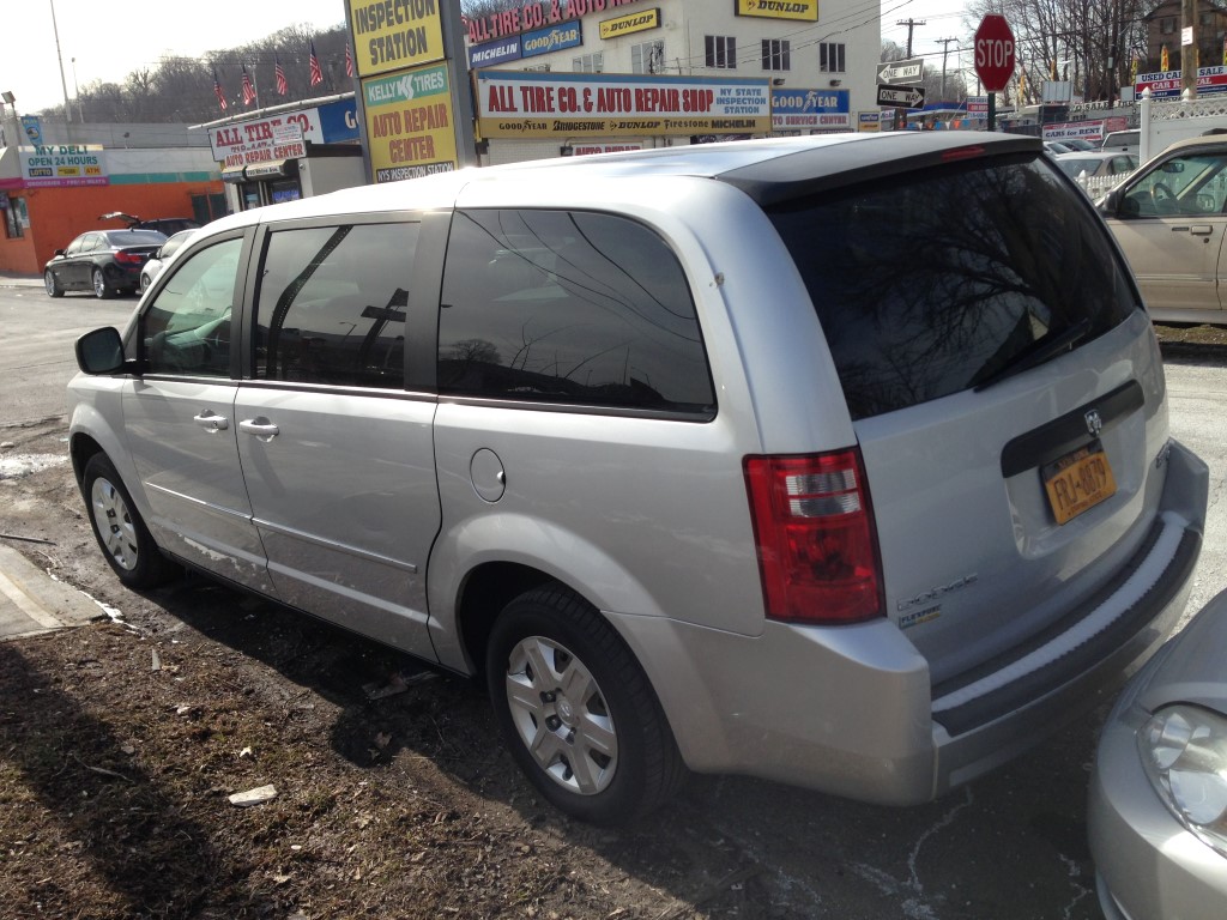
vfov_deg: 42.9
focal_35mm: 33
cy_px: 460
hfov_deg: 55.4
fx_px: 1170
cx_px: 614
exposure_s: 1/951
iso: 50
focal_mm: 4.13
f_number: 2.4
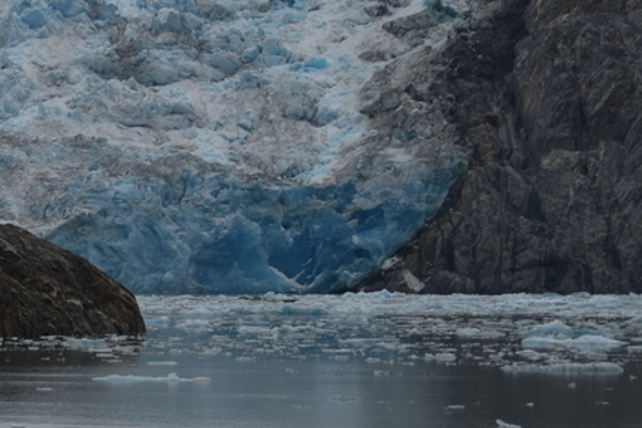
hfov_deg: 7.6
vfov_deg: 5.1
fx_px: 4781
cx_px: -84
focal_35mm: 268
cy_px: 10
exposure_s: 1/200
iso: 125
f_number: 5.3
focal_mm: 90
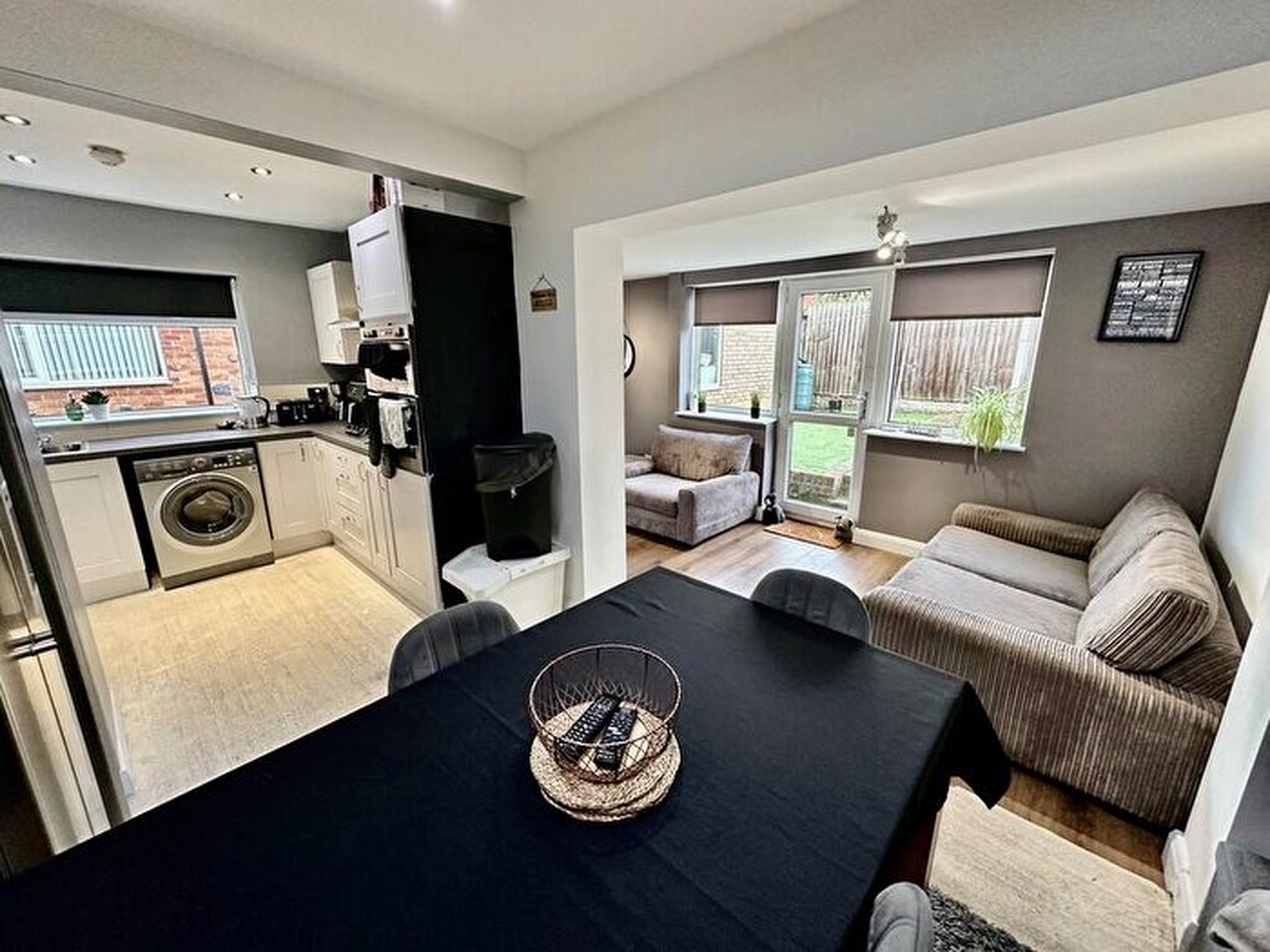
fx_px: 514
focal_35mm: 14
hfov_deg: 102.1
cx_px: 635
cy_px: 476
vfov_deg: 85.7
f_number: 2.2
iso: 320
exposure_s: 1/86
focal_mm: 2.22
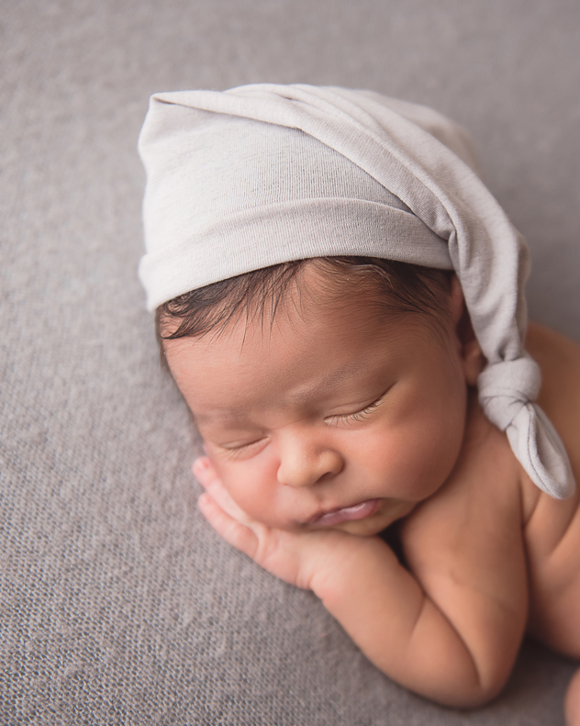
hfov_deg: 26.6
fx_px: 1224
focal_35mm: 57
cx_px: 357
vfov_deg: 33.0
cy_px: 363
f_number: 2.8
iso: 250
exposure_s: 1/160
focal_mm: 40
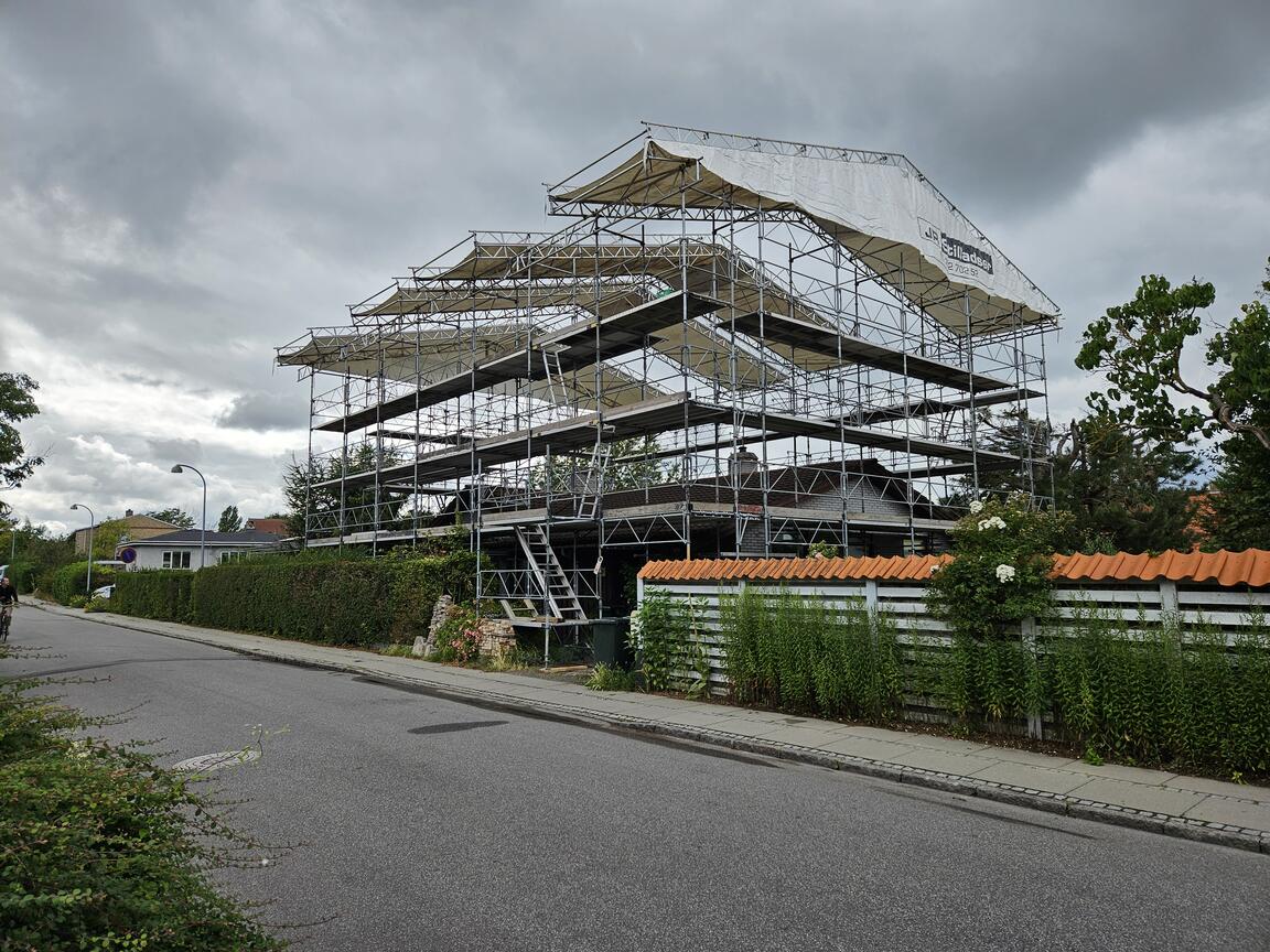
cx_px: 635
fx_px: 844
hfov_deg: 73.9
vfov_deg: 58.9
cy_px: 476
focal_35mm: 23
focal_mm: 5.4
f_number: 1.8
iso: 25
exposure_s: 1/1559
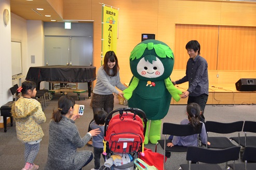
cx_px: 128
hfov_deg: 46.5
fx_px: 298
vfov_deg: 31.8
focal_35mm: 42
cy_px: 85
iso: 1400
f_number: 4.5
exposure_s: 1/60
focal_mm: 28
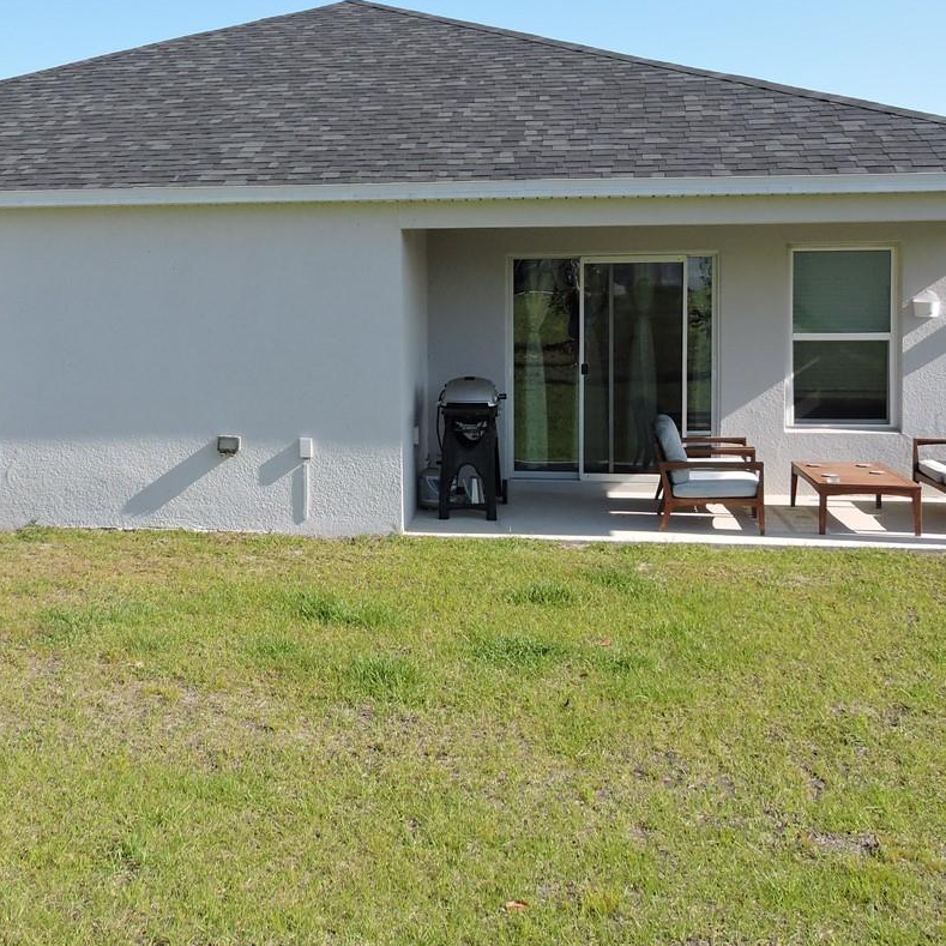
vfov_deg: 38.8
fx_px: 1329
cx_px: 303
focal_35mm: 43
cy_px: 333
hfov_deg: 38.7
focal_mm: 4.3
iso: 100
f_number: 3.3
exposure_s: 1/800
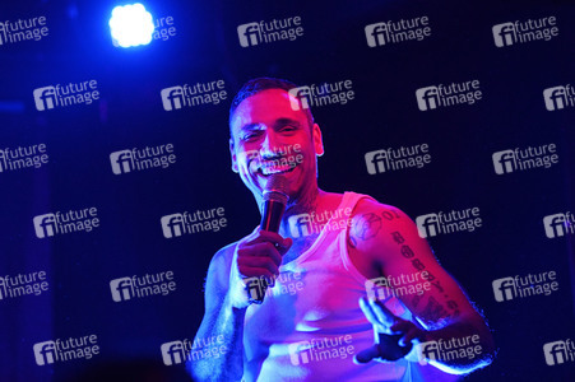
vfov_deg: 13.4
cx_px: 288
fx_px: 1628
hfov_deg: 20.0
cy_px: 191
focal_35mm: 102
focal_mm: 102
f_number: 3.2
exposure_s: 1/160
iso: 3200
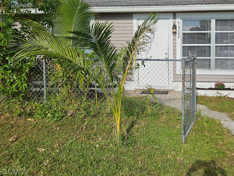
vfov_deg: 42.1
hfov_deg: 53.7
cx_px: 164
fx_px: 223
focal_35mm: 33
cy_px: 53
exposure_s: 1/2483
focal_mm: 5.4
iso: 25
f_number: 1.8
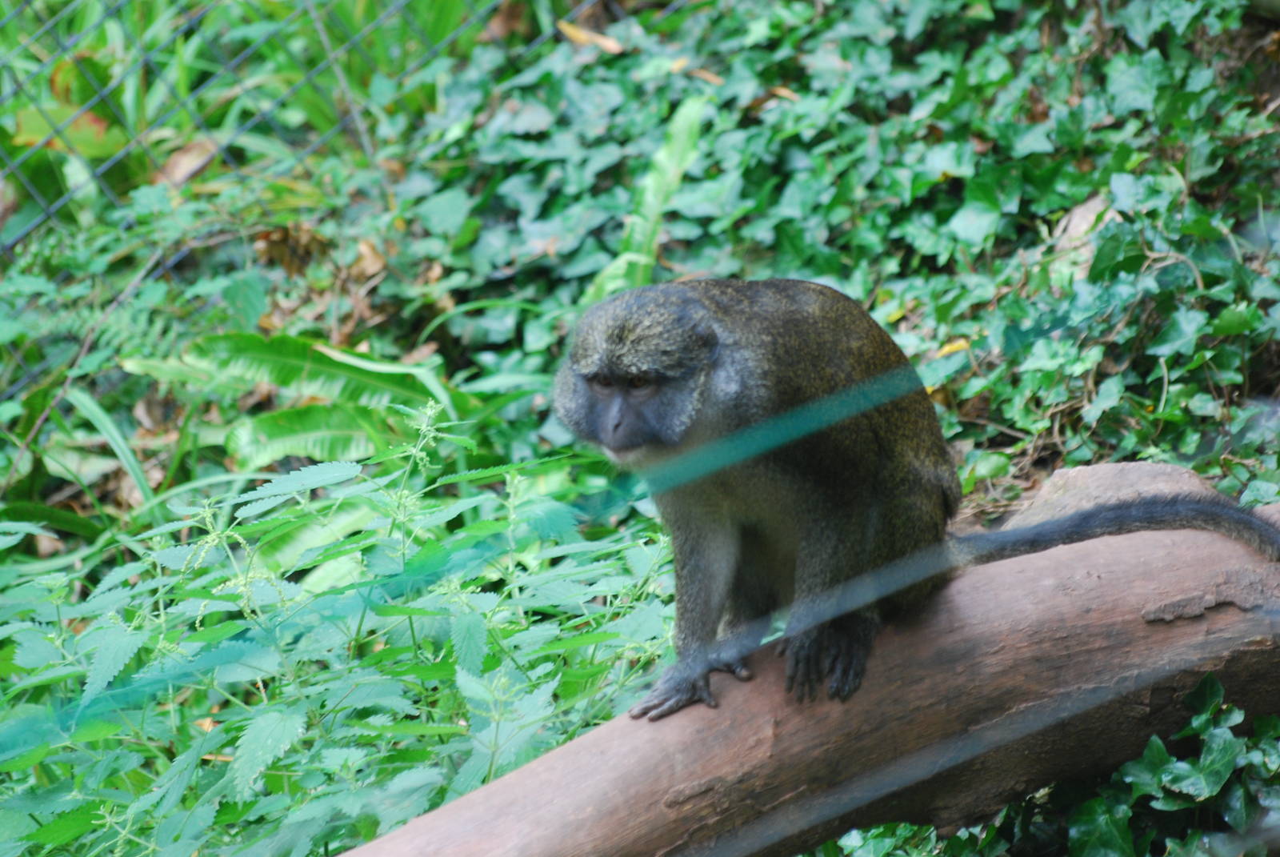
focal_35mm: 330
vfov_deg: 4.2
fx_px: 11747
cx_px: 640
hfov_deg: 6.2
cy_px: 428
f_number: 5.3
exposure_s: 1/50
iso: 400
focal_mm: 220
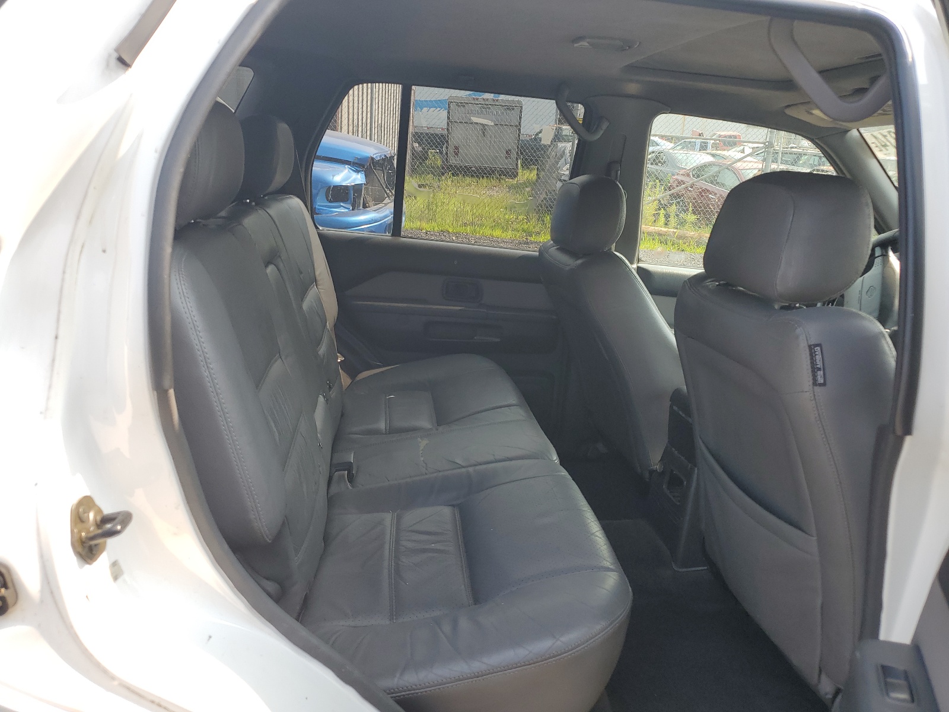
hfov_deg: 67.3
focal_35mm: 26
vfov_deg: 53.1
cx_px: 474
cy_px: 356
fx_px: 713
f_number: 1.5
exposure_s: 1/588
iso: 50
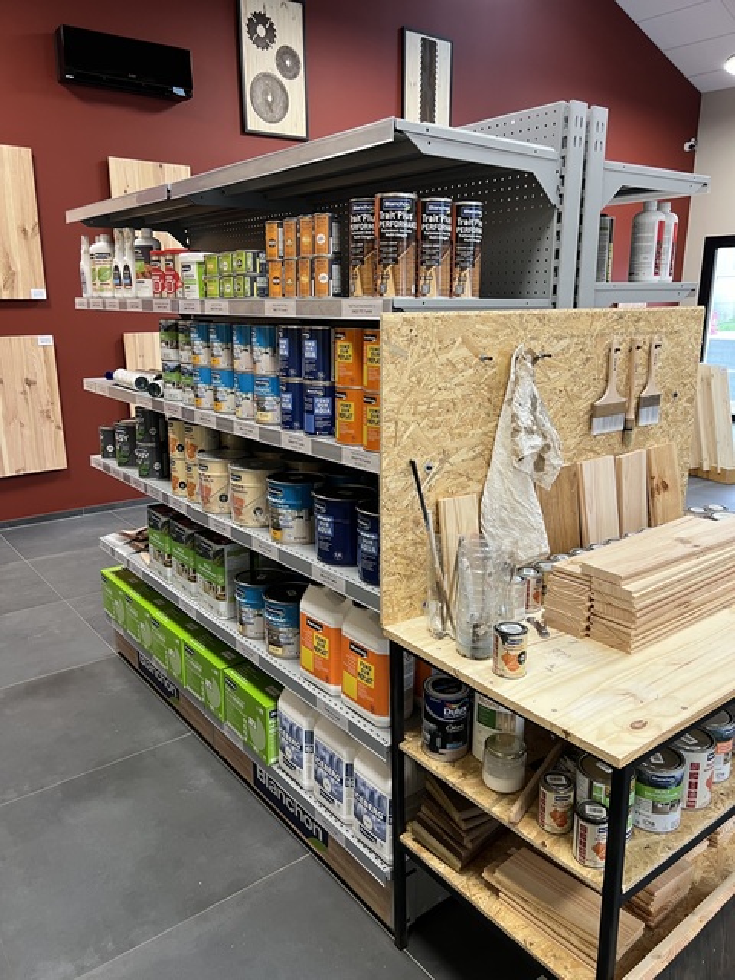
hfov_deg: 53.1
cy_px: 490
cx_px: 368
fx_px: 736
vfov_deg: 67.3
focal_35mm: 26
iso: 100
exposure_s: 1/50
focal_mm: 5.7
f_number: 1.5
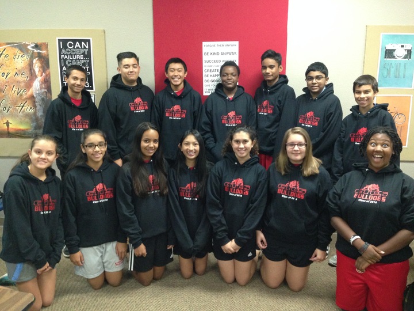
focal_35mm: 33
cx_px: 207
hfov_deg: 55.4
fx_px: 395
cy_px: 156
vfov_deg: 42.9
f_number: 2.4
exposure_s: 1/17
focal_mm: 4.12
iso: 400
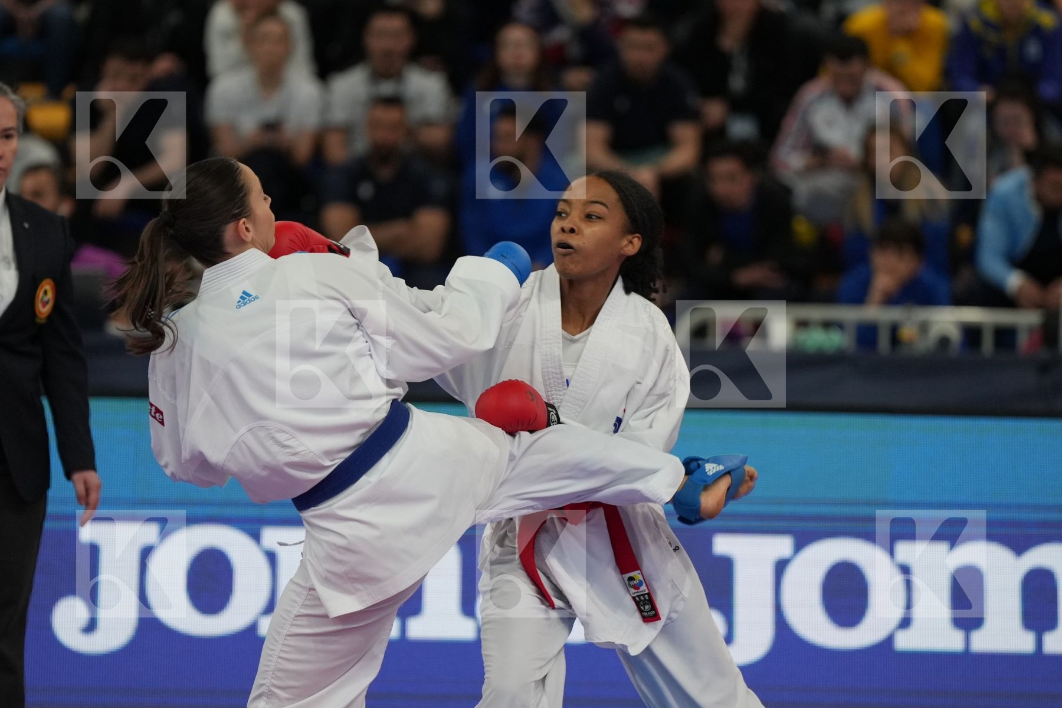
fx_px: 8171
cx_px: 531
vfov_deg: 5.0
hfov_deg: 7.4
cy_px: 354
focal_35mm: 277
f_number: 2.8
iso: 1600
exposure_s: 1/1000
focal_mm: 185
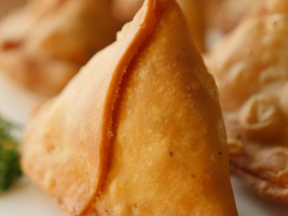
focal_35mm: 87
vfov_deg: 17.0
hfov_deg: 22.5
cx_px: 130
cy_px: 118
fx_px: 724
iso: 200
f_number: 2.8
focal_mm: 35
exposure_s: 1/125
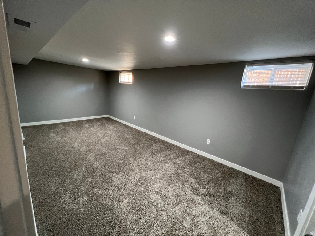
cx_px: 158
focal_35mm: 13
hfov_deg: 106.2
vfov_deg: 89.9
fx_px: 118
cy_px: 118
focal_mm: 1.57
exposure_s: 1/59
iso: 640
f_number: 1.8
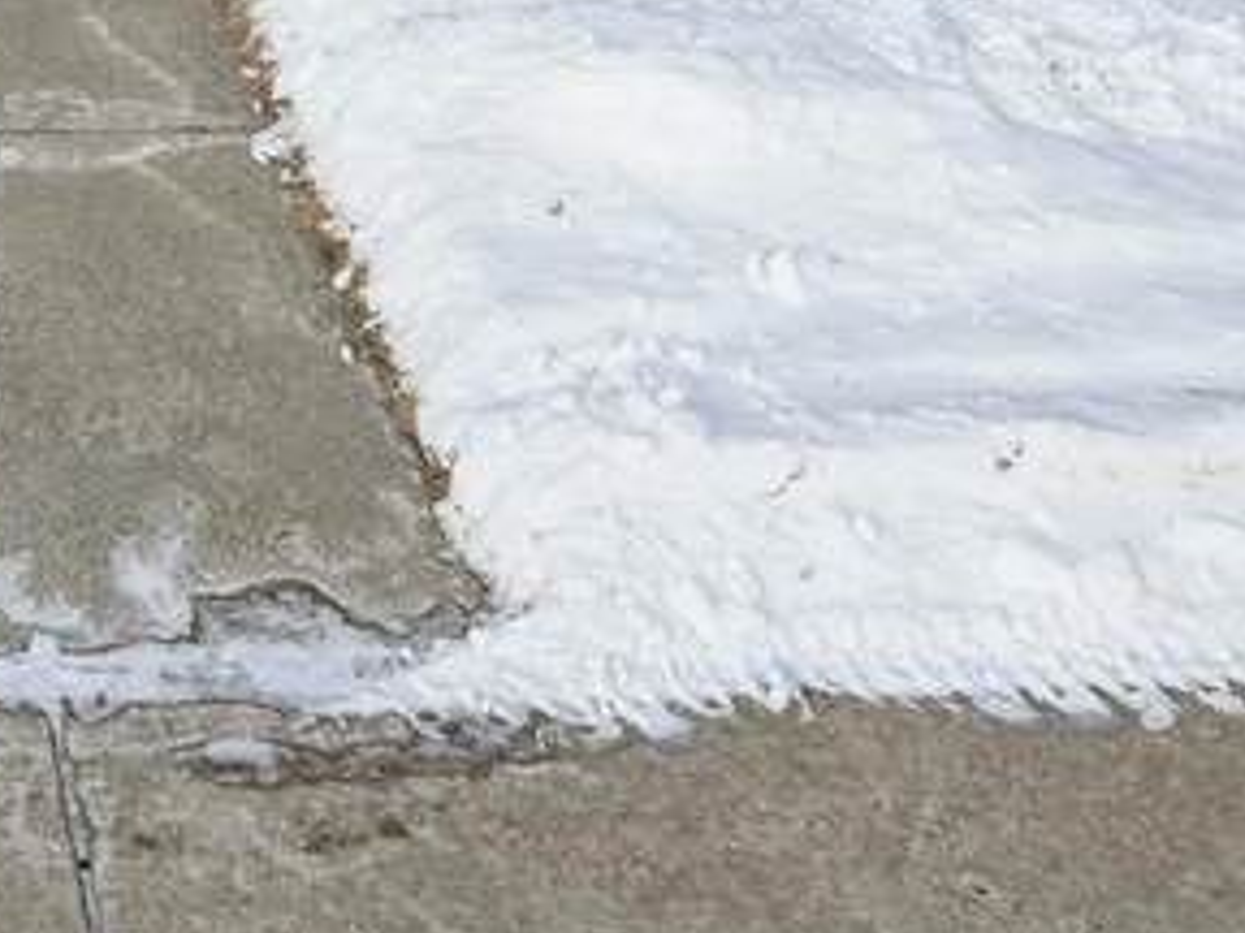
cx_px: -203
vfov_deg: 17.6
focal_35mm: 64
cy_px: -831
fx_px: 2302
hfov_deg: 27.1
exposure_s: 1/800
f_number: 9
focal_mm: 10
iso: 160
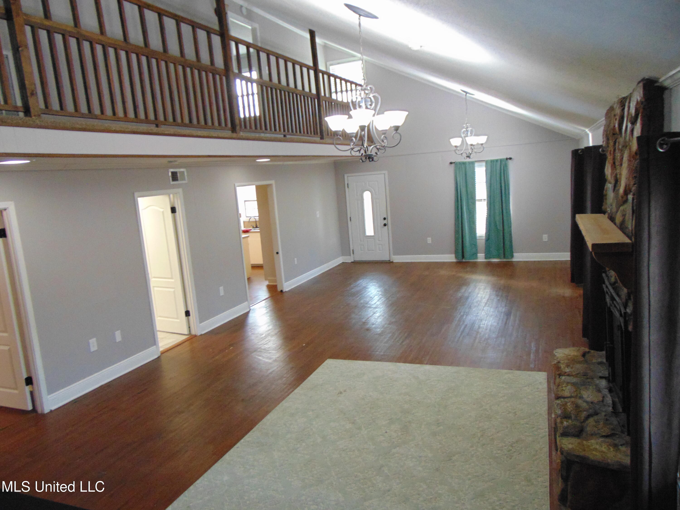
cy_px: 255
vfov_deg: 54.9
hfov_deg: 69.4
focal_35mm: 25
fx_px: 491
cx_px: 340
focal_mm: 4.5
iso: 400
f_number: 3
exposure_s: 1/30
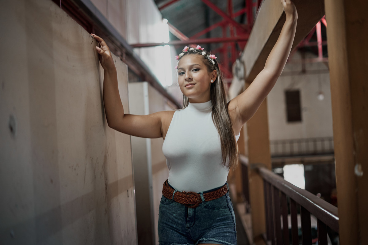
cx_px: 184
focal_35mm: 50
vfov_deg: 27.0
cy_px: 122
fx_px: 511
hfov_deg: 39.6
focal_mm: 50
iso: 1000
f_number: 1.8
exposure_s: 1/40
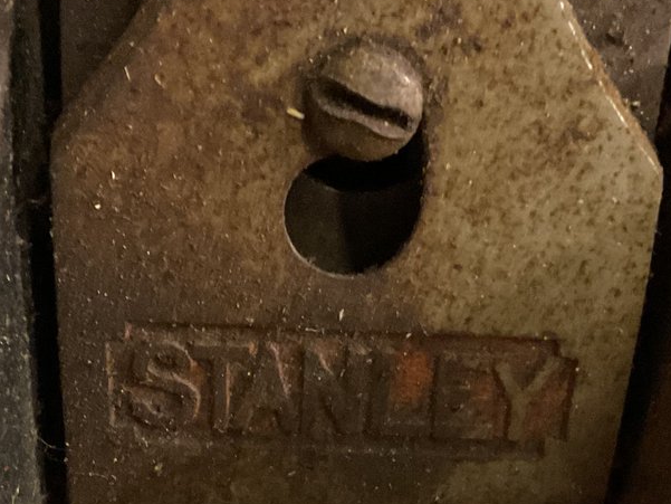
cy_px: 439
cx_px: 306
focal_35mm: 73
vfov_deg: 19.8
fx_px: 1415
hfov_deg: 26.7
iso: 320
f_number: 1.8
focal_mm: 3
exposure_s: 1/30
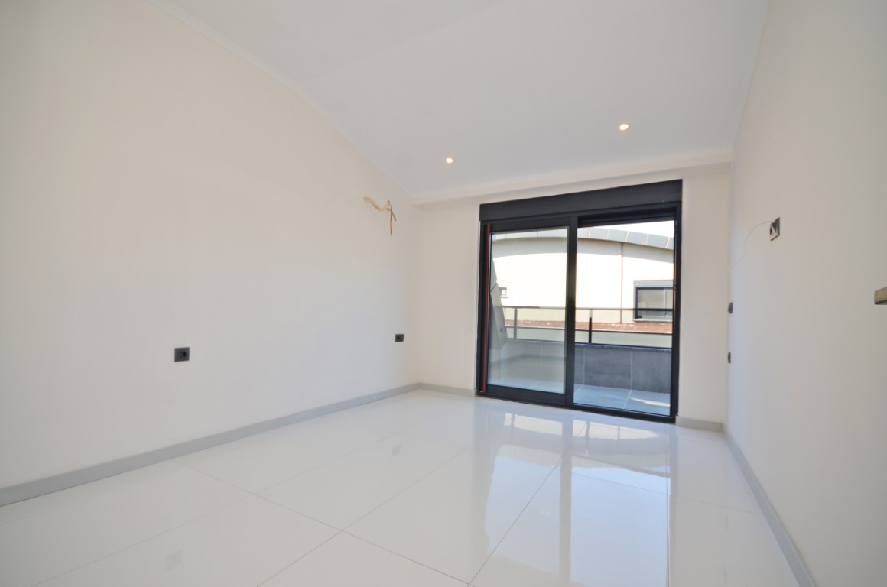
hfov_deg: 100.5
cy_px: 294
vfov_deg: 77.1
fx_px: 369
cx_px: 444
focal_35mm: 15
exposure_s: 1/125
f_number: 5.6
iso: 200
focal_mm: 10
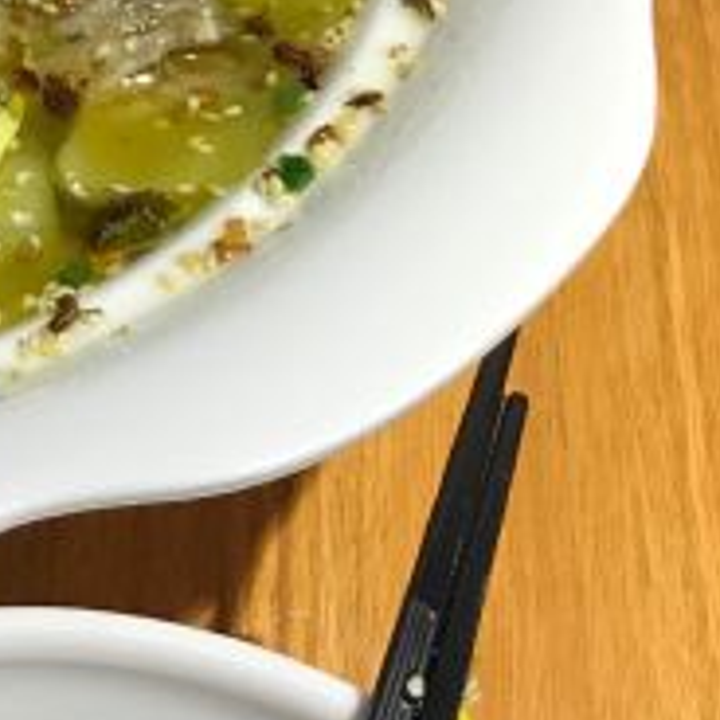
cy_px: 160
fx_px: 2212
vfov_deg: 18.3
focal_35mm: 94
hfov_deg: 17.1
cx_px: -276
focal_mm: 3.99
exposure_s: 1/33
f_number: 1.8
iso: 32
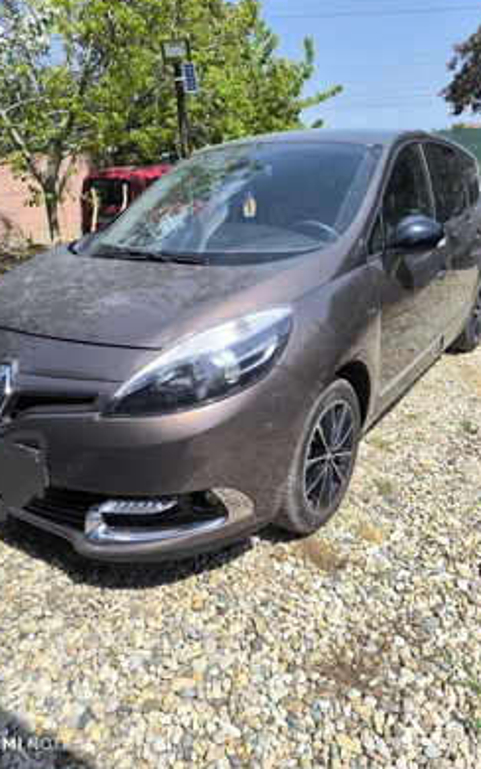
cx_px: 237
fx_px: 524
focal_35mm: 25
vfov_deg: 72.5
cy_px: 381
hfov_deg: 49.3
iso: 50
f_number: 1.65
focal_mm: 6.14
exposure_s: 1/942
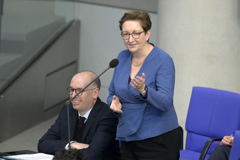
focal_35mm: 500
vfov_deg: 2.7
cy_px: 80
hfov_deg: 4.1
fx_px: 3331
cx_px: 120
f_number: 5.6
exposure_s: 1/320
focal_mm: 500
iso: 6400
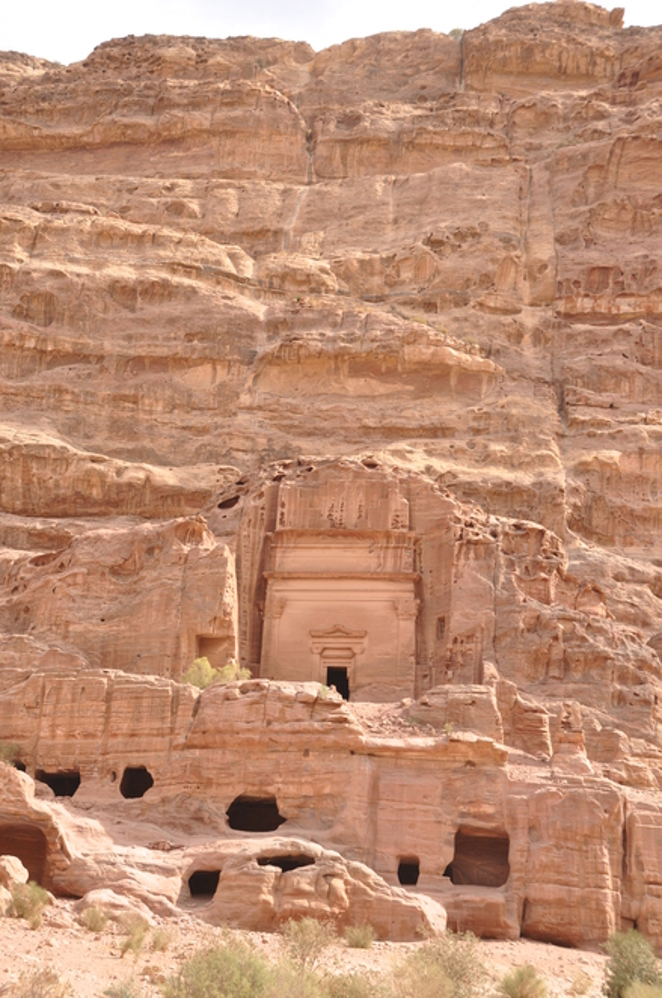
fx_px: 1453
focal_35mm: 52
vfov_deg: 37.9
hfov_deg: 25.7
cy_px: 499
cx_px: 331
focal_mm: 35
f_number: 8
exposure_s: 1/250
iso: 200
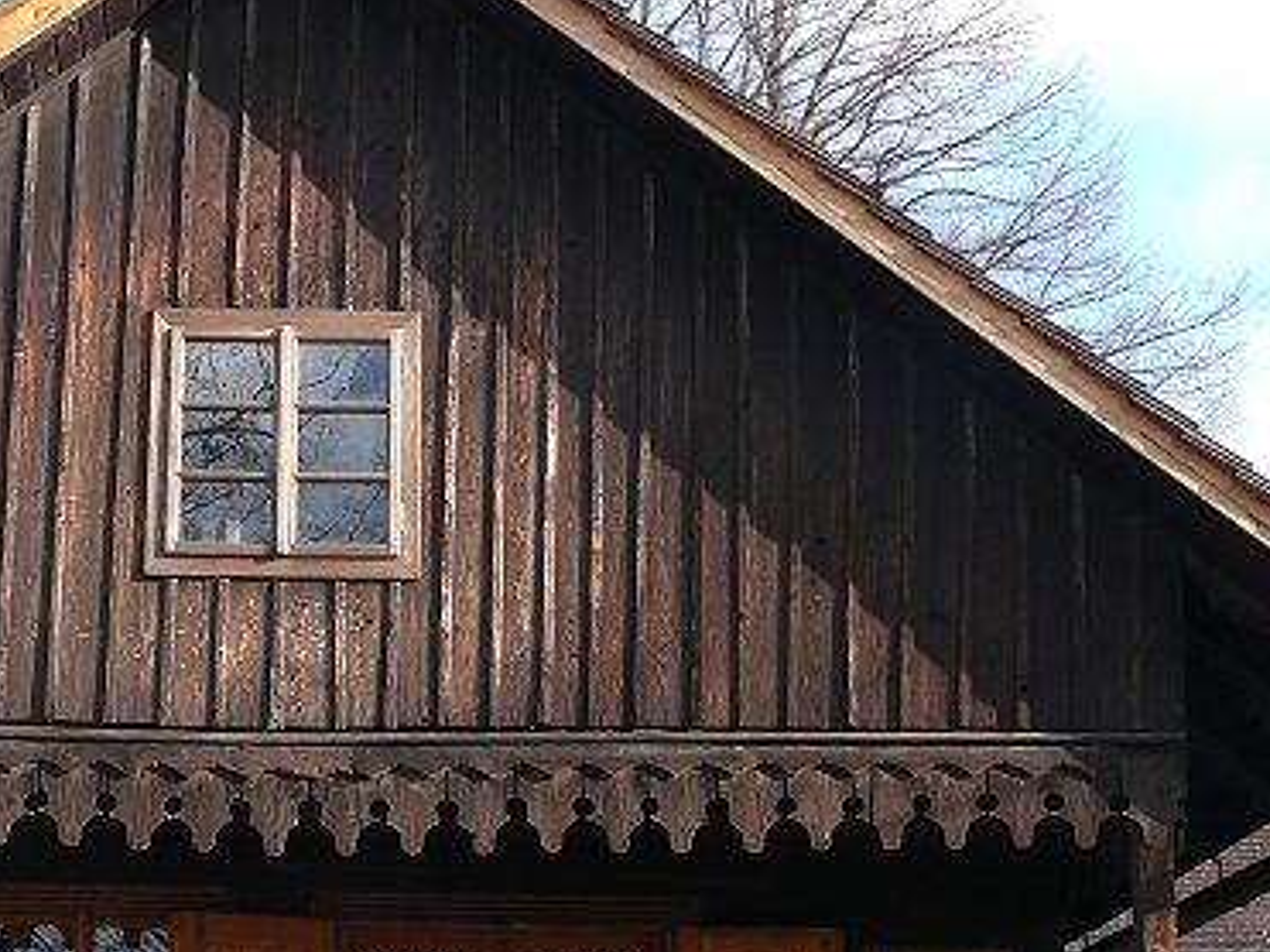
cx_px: 315
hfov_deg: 25.0
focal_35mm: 77
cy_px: 870
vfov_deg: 18.8
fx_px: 2824
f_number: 4
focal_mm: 7.4
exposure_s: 1/160
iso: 100
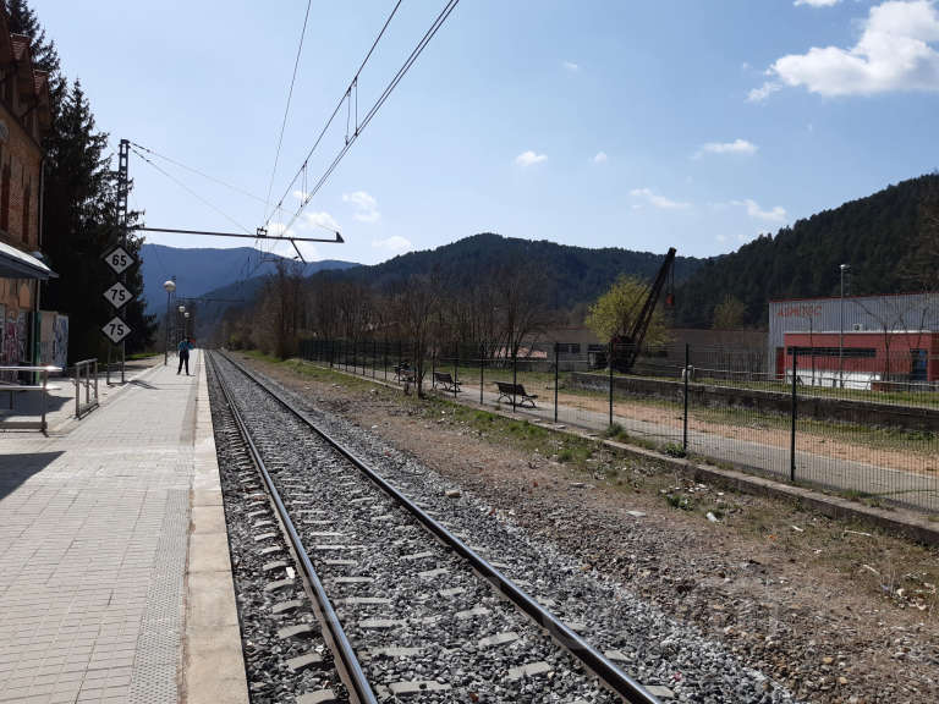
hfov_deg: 67.3
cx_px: 470
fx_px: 705
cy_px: 352
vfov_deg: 53.1
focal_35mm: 26
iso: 40
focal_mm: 3.92
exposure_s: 1/2941
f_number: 1.7
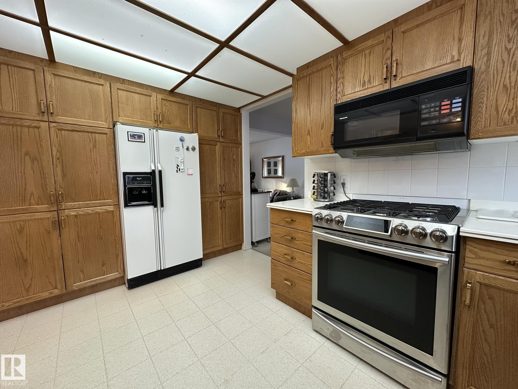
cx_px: 259
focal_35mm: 14
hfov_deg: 102.1
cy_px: 194
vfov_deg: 85.7
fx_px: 209
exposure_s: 1/120
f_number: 2.2
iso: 200
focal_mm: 2.22
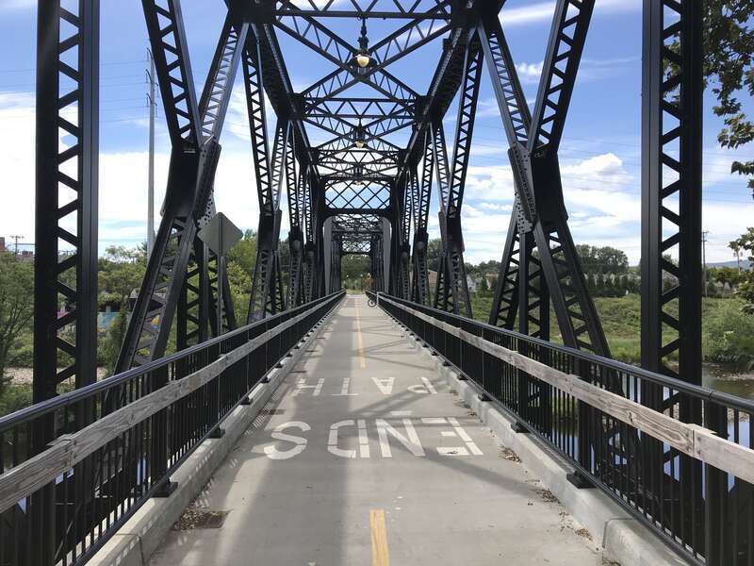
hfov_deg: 63.4
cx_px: 377
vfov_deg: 49.7
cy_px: 283
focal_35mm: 28
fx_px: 610
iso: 20
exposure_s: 1/1623
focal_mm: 3.99
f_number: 1.8
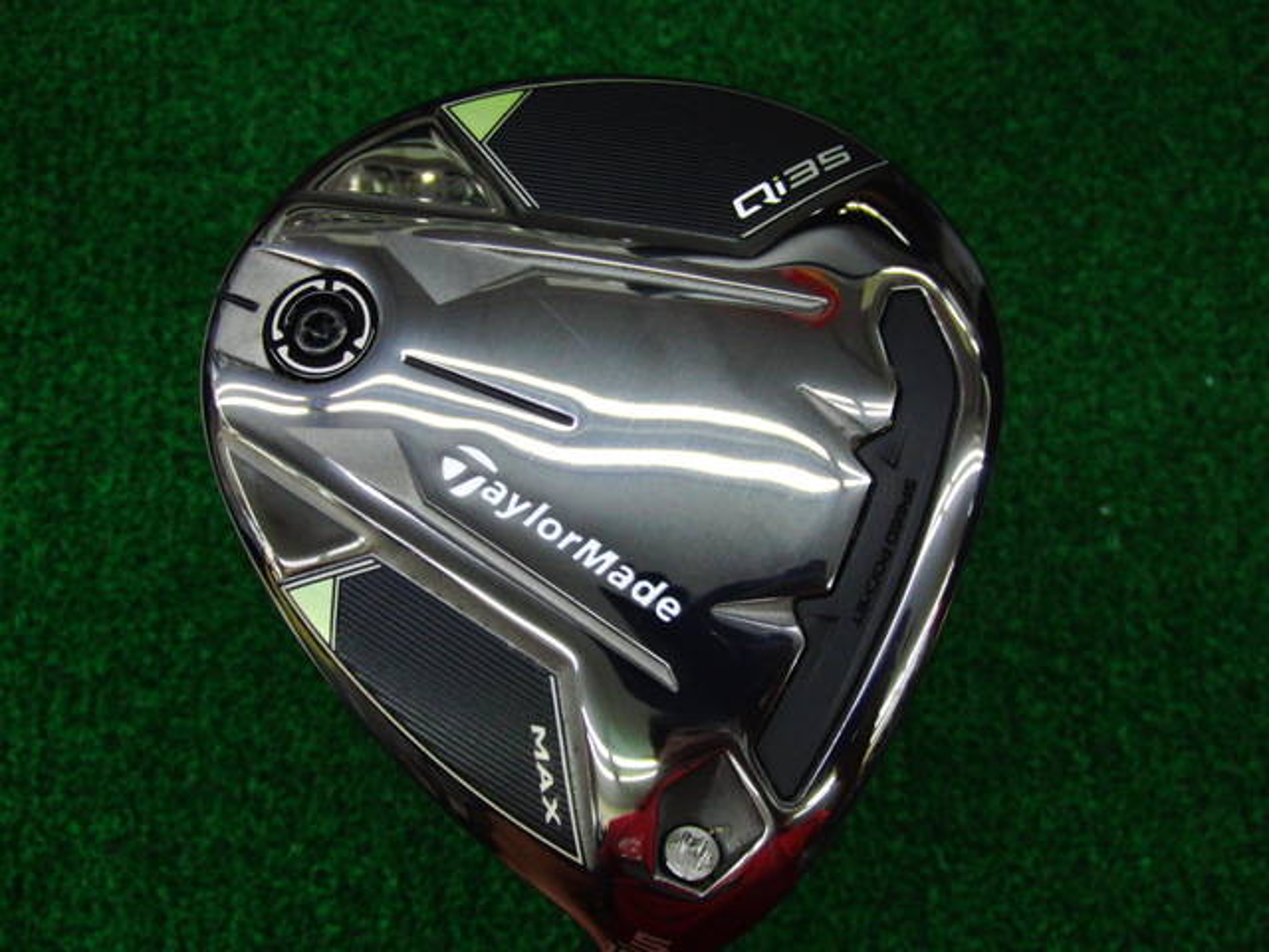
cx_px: 634
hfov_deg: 50.1
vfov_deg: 38.7
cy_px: 476
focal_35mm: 37
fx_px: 1356
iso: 320
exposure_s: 1/80
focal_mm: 6.42
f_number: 3.6
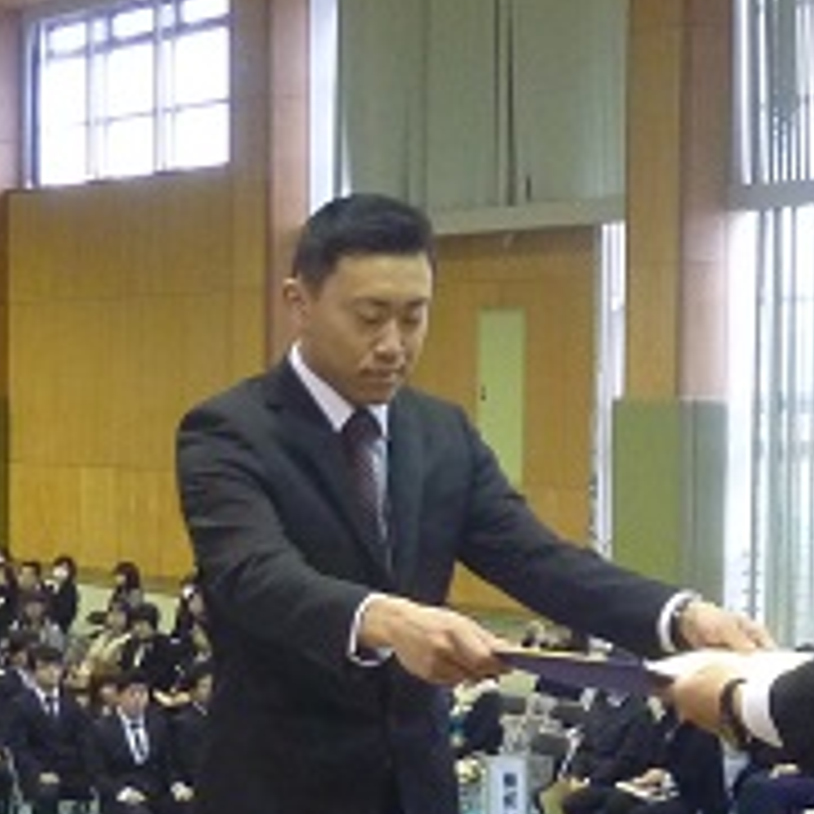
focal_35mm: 94
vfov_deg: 18.4
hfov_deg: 18.5
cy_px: 621
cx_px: 427
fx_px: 2501
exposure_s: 1/30
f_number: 3.3
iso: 320
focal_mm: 4.4
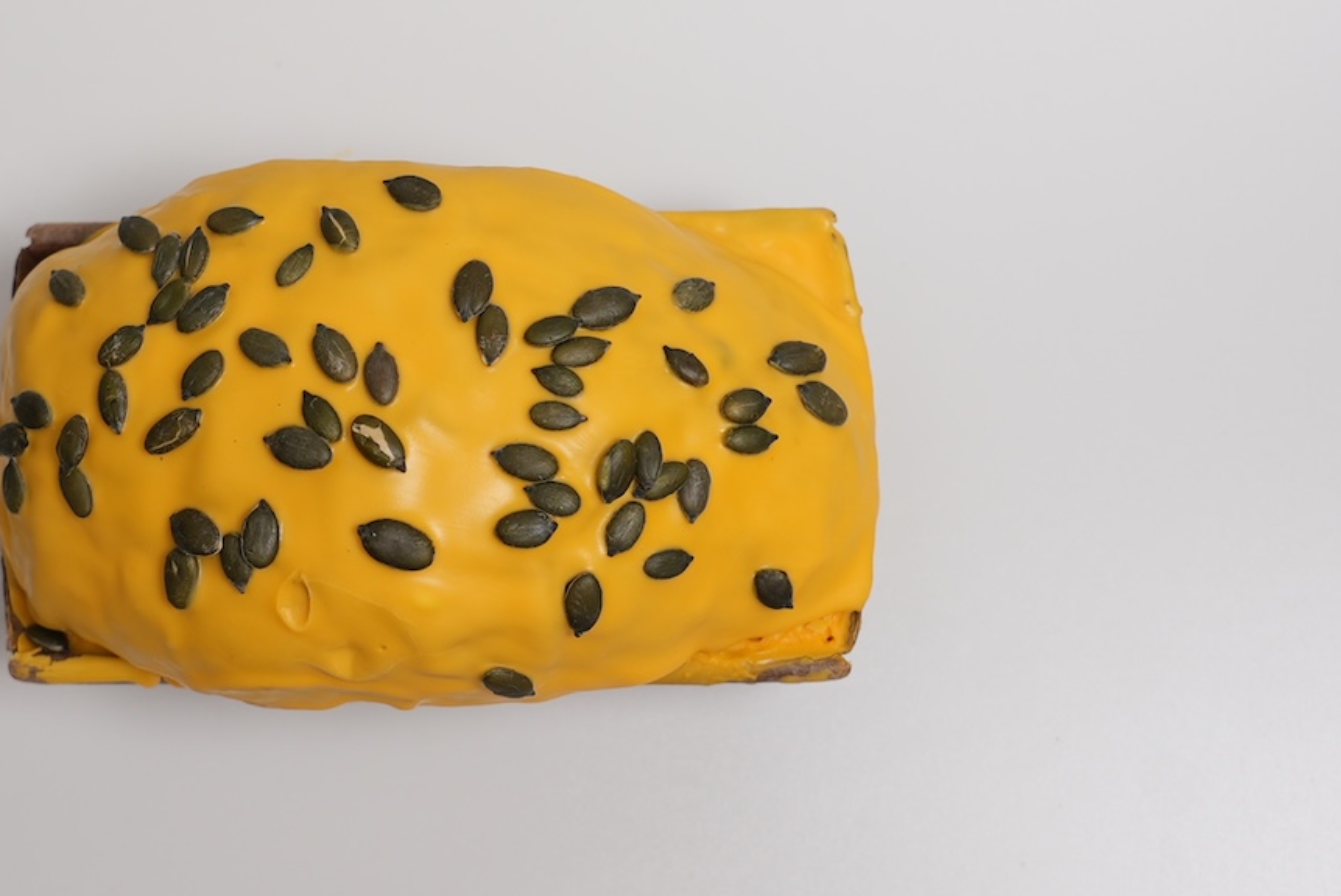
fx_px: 2161
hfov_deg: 34.1
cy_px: 429
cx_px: 433
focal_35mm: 58
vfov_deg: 23.4
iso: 160
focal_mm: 26
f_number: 4
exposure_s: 1/160
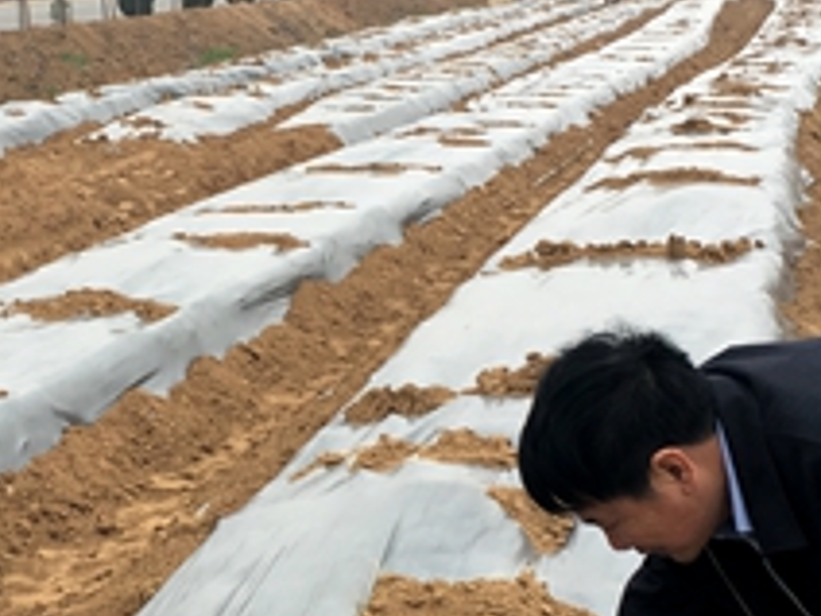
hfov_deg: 23.6
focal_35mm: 82
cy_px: 337
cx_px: 209
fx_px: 1945
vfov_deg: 18.0
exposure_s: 1/106
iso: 25
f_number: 2.2
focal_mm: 4.15
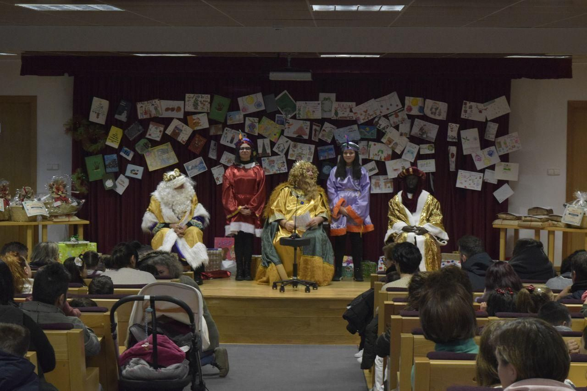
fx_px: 1223
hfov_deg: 27.0
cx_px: 294
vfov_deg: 18.2
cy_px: 196
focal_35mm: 75
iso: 3200
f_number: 8
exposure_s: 1/100
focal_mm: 50
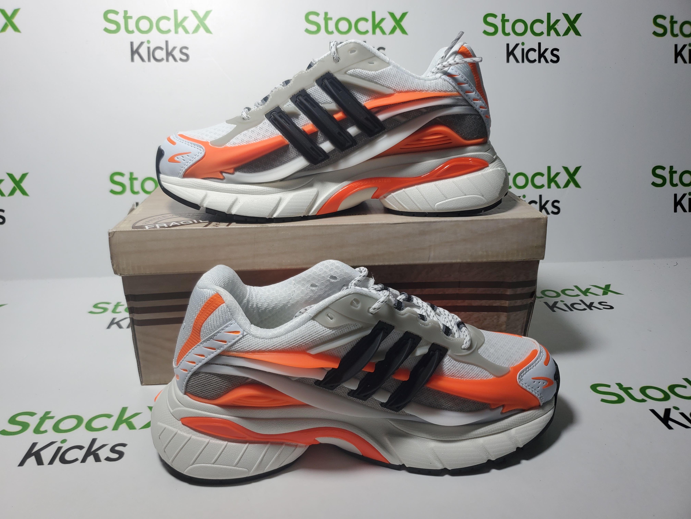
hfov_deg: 67.3
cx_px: 346
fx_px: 519
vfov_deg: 53.1
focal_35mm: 26
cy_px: 260
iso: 50
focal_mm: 4.3
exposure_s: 1/571
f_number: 1.5
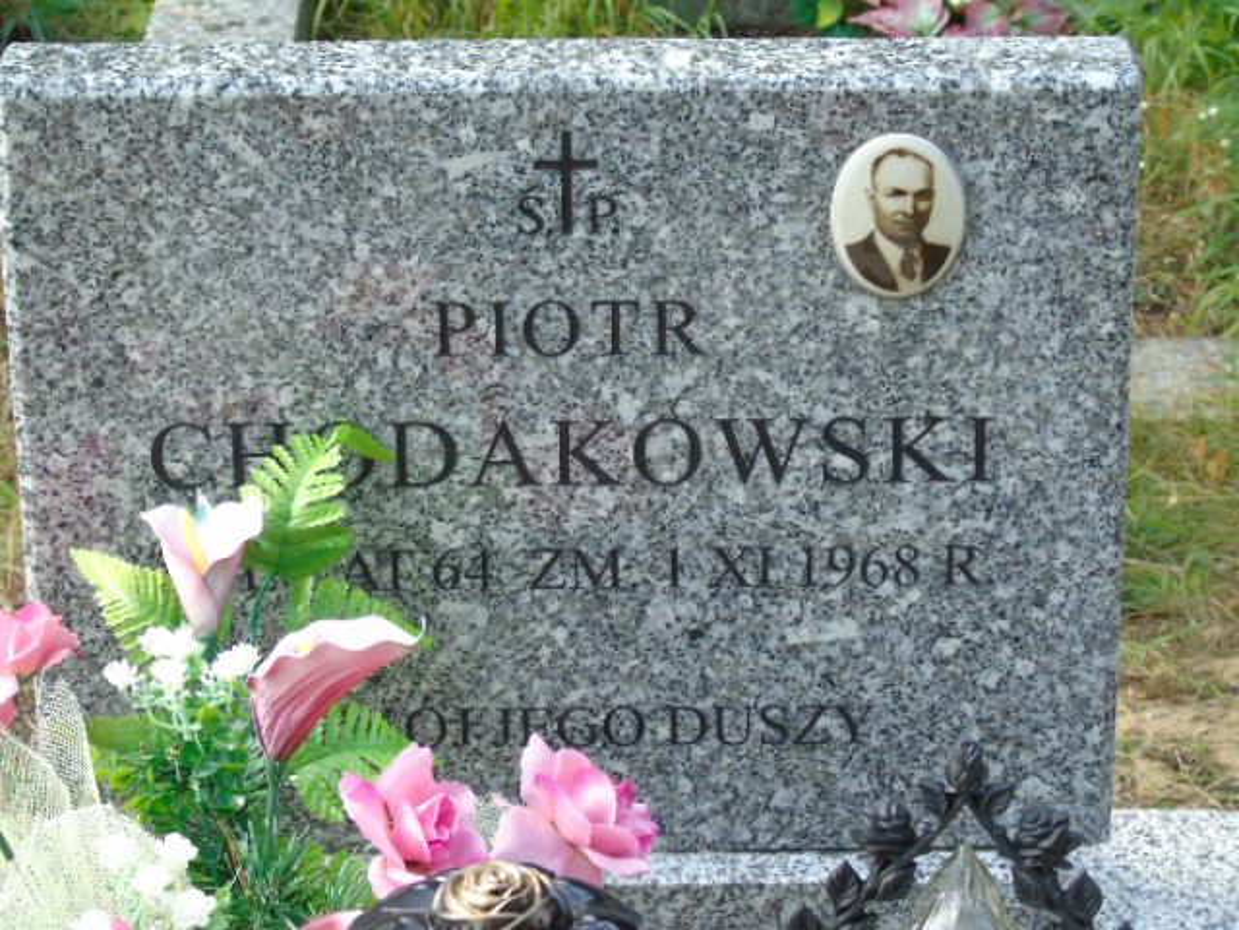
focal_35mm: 108
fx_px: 3866
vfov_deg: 13.7
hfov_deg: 18.2
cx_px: 620
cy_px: 465
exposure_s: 1/40
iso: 80
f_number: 4.4
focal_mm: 19
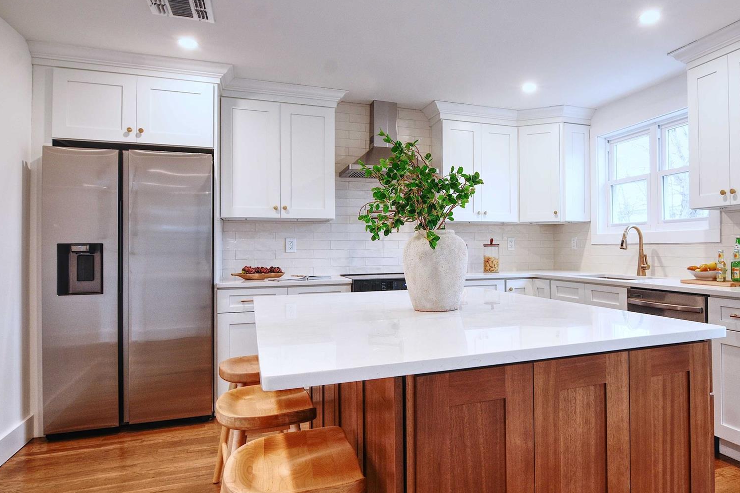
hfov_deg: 75.2
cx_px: 472
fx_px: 466
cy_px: 239
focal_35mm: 23
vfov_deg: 55.8
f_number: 9
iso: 320
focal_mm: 11
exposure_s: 1/10
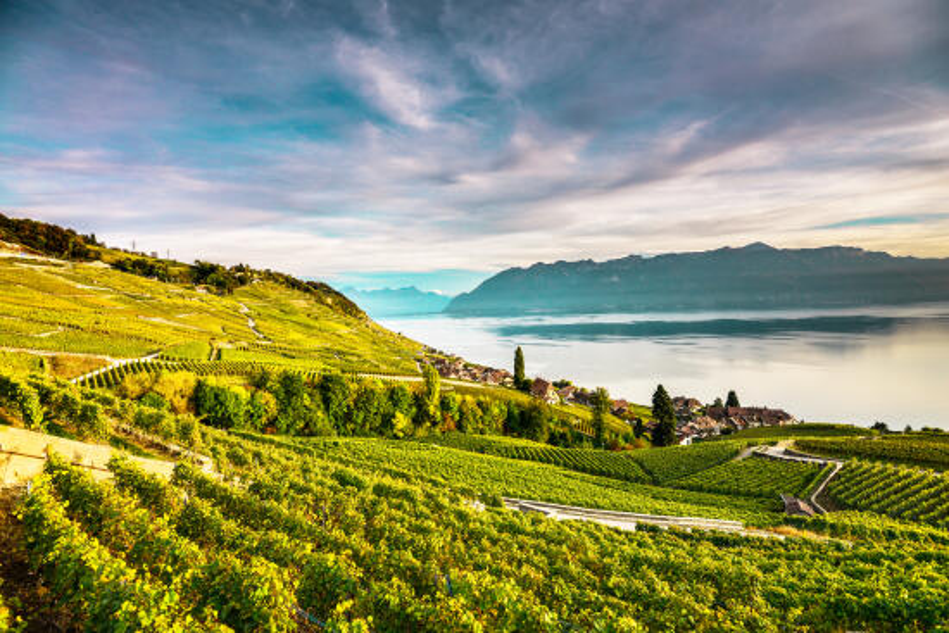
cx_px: 474
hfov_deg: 96.7
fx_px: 422
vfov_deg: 73.8
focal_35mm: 16
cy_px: 316
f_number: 6.3
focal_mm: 16
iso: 500
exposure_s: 1/400
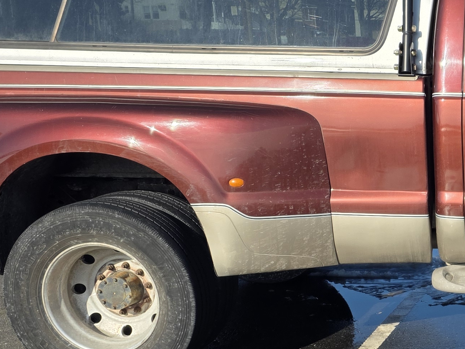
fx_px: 954
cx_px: 564
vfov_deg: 20.4
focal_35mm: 71
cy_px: 288
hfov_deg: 24.7
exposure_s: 1/5447
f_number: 1.7
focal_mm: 6.25
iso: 80
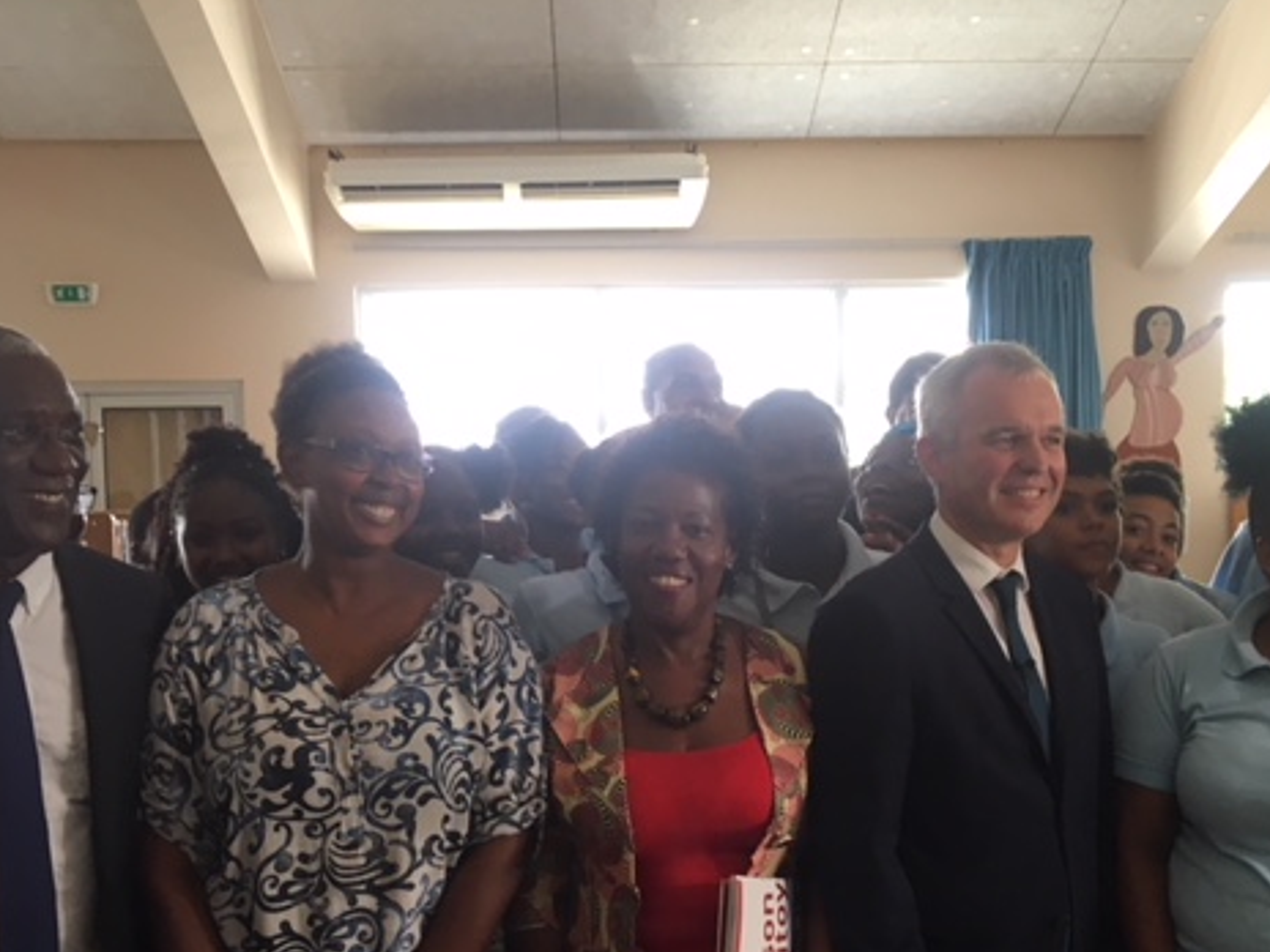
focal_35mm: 40
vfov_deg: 35.6
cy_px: 626
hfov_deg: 46.8
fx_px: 1468
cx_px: 649
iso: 80
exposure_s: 1/33
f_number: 2.2
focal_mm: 4.15
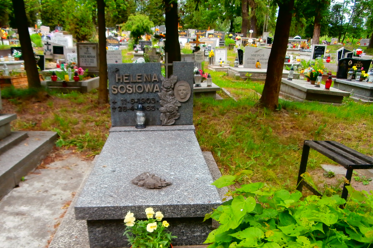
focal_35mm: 33
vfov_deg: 39.5
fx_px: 342
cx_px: 163
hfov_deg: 57.1
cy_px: 166
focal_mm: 4.2
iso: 100
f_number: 3
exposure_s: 1/250
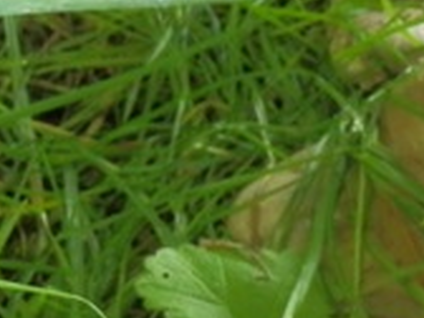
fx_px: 2156
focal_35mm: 176
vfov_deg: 8.2
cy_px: 495
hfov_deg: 10.0
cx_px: 959
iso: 200
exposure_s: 1/20
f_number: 3.9
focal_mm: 6.7
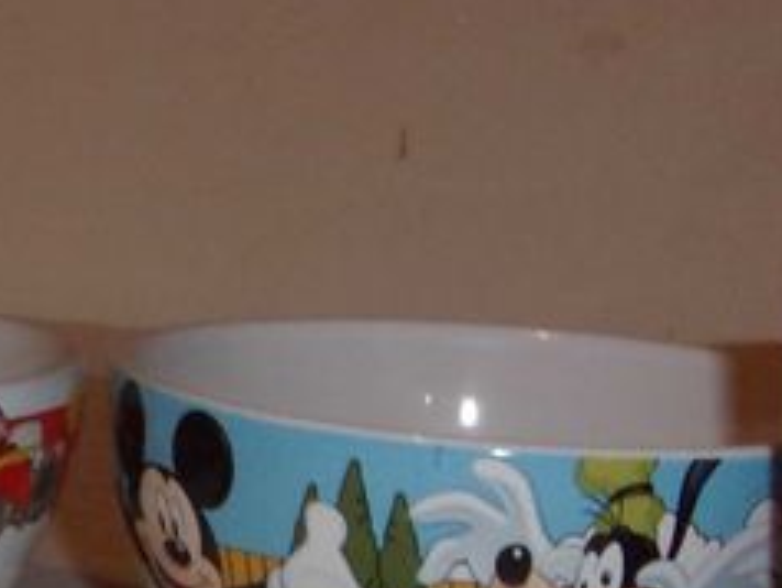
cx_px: 96
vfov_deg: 12.3
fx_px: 2667
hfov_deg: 16.5
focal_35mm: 118
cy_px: 654
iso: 200
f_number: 3.9
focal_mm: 5.1
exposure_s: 1/34
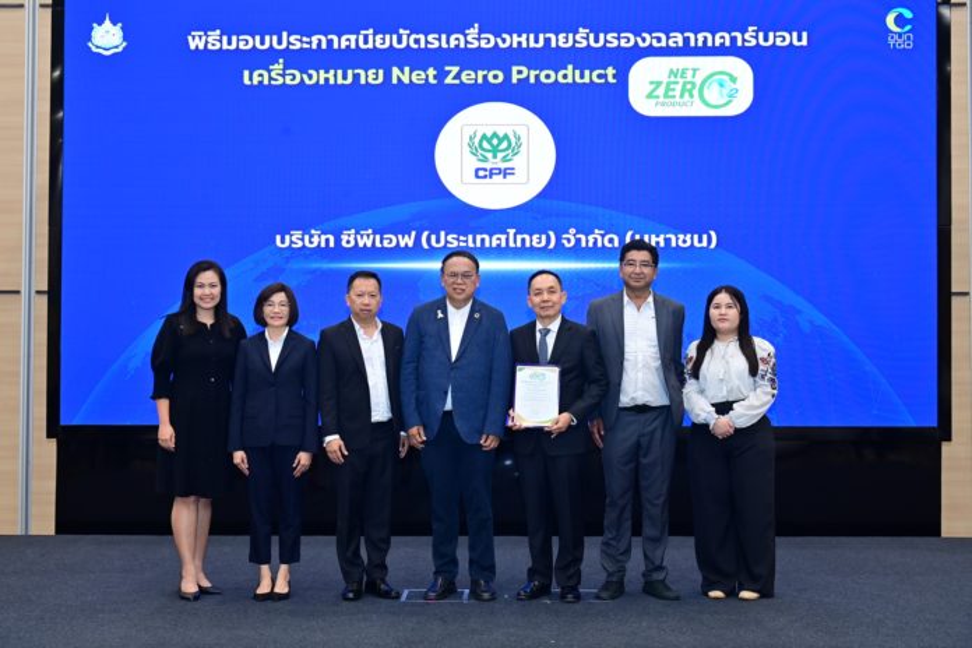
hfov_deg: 43.6
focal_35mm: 45
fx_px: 1215
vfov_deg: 29.9
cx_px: 486
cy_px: 324
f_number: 5.6
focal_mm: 45
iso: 1250
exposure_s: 1/50
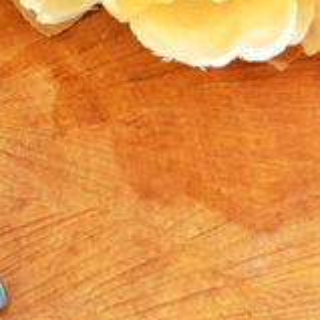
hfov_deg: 20.9
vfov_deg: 22.3
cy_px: 84
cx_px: -64
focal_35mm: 77
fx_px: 805
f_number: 1.6
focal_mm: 5.96
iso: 80
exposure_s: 1/50
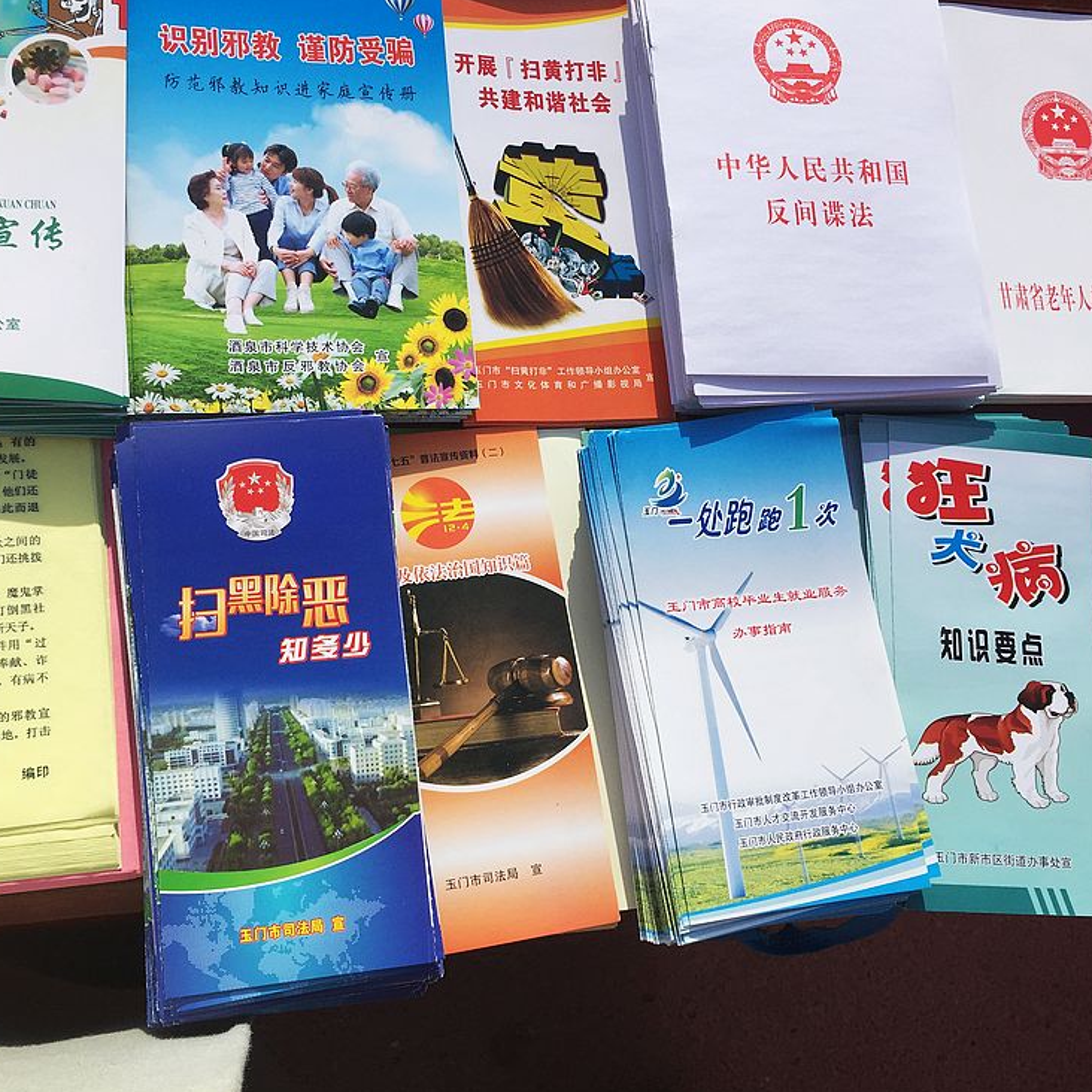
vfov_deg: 47.2
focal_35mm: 35
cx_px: 486
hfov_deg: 47.1
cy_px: 549
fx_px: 1249
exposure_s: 1/1721
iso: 32
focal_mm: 4.15
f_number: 2.2
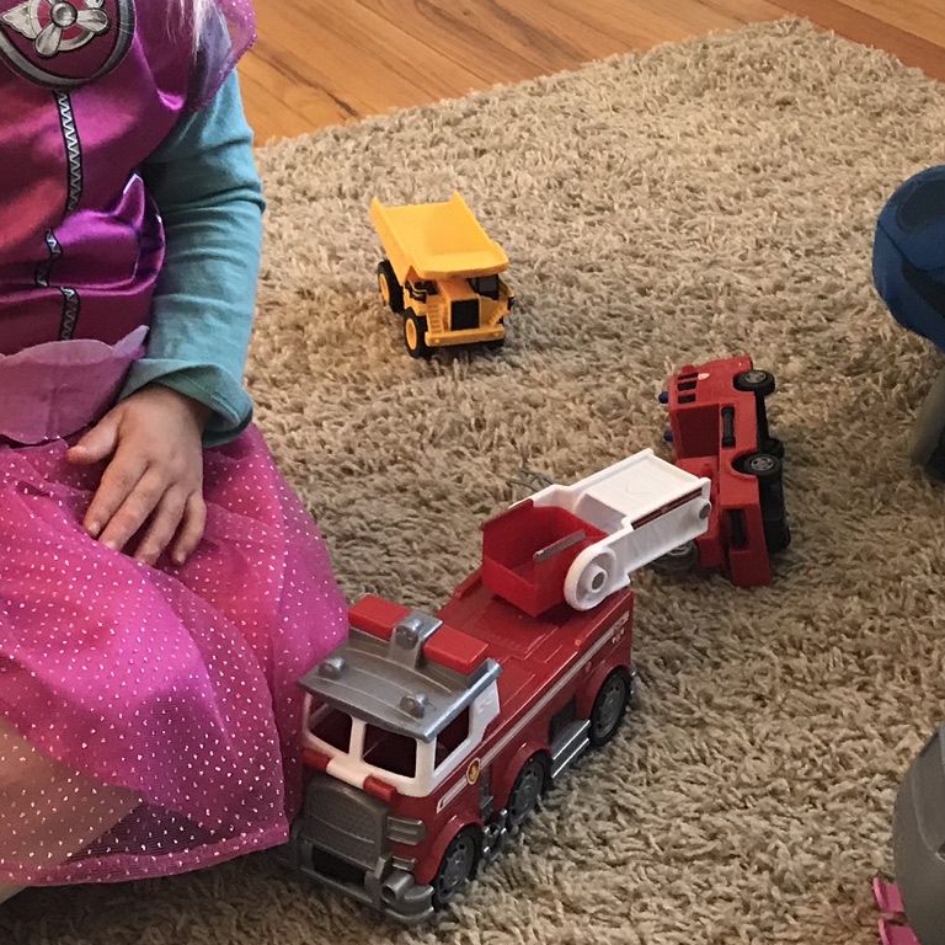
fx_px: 2038
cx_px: 484
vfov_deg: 25.7
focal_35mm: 66
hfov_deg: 26.1
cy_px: 205
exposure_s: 1/15
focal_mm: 3.99
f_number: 1.8
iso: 64
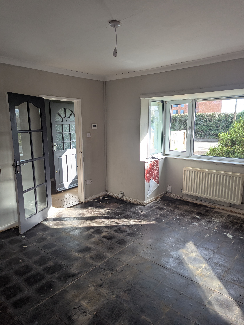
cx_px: 122
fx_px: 225
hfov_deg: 56.9
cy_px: 162
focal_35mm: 24
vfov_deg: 71.5
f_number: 1.85
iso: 76
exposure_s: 1/272
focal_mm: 6.81
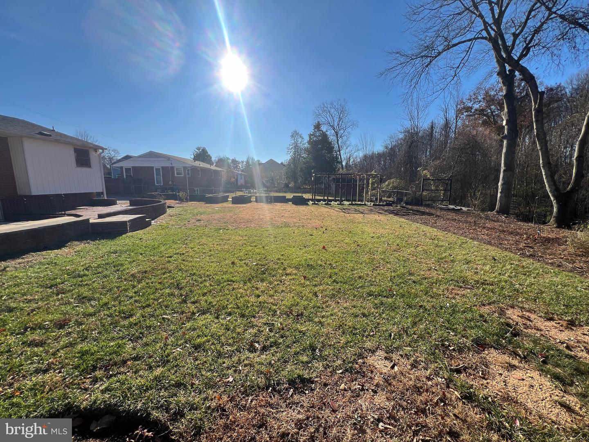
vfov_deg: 89.9
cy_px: 221
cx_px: 294
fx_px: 221
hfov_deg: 106.2
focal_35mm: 13
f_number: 1.8
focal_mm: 1.57
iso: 32
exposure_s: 1/1119
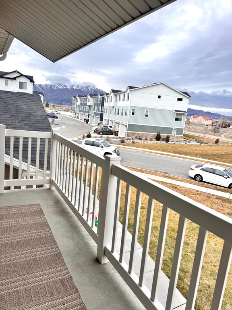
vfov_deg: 71.6
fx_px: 214
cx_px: 116
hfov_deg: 56.8
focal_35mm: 24
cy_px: 155
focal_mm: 6.76
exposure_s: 1/1425
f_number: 1.78
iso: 80
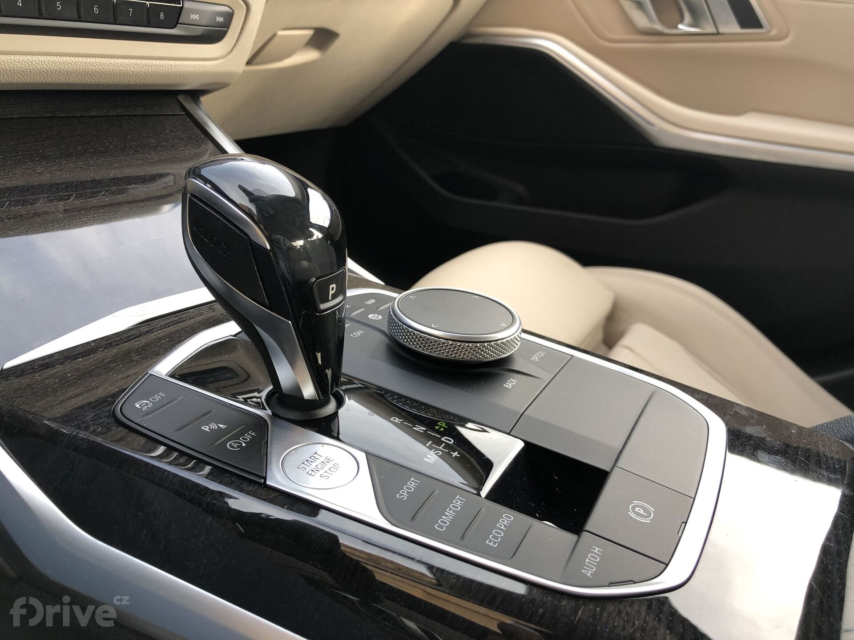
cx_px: 427
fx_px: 691
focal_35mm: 28
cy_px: 320
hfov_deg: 63.4
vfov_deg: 49.7
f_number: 1.8
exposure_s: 1/67
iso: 40
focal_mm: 4
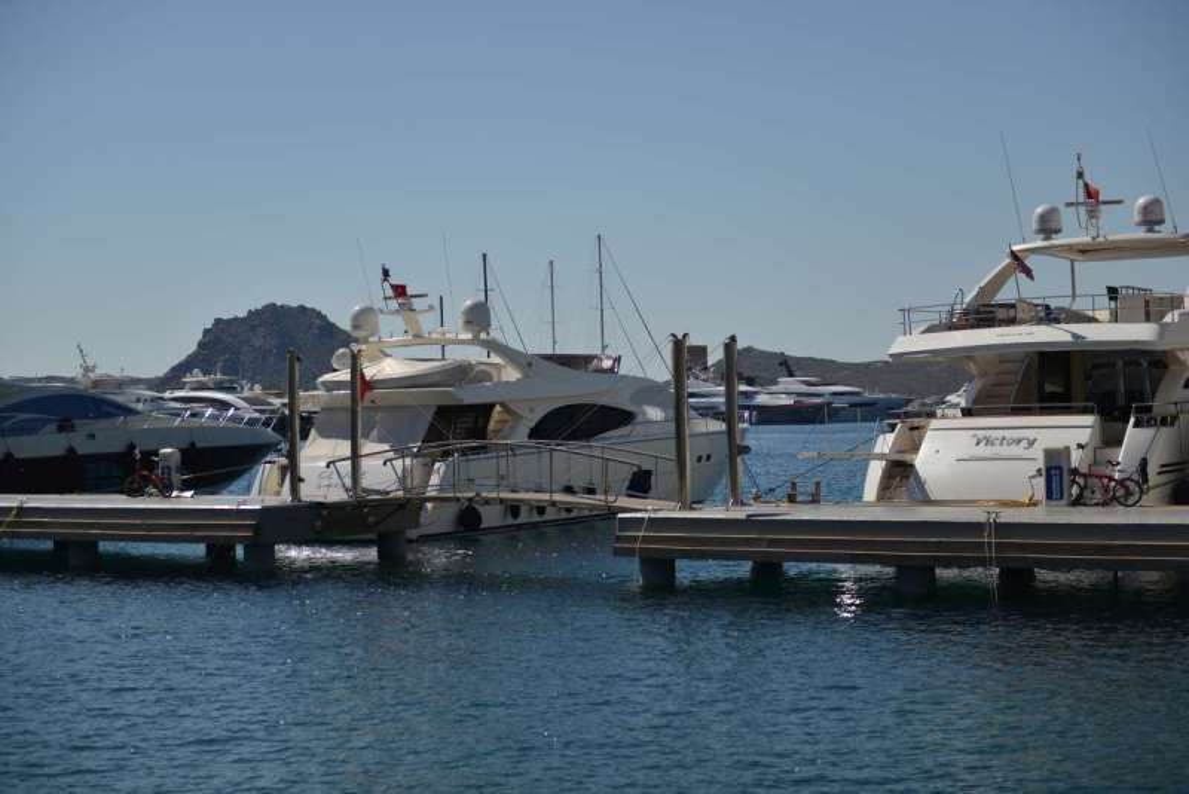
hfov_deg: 33.4
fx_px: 1982
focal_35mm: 60
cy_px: 397
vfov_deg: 22.6
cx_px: 594
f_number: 2.8
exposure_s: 1/2500
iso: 140
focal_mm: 60
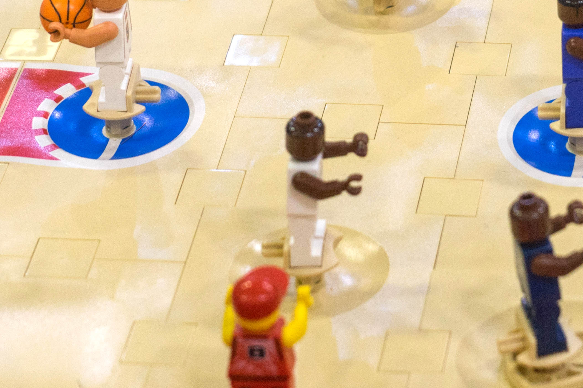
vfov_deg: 6.9
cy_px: 36
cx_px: 344
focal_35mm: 200
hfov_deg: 10.3
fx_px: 3239
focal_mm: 70
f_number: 5.6
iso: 400
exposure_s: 1/50
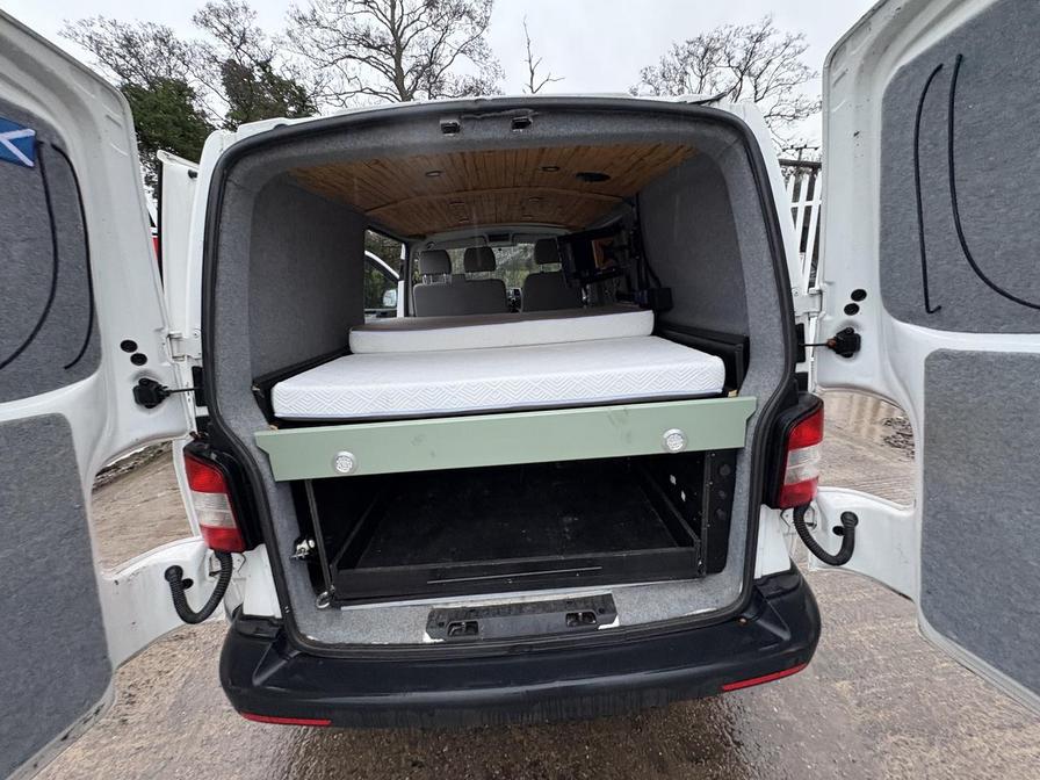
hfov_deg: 102.1
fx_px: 421
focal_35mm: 14
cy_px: 390
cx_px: 520
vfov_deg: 85.7
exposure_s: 1/60
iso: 400
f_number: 2.2
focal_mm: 2.22
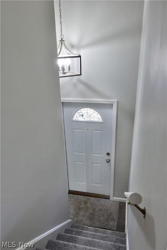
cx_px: 84
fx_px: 198
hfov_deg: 45.7
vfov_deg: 64.6
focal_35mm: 28
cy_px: 125
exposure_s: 1/8
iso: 200
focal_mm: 19
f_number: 5.6
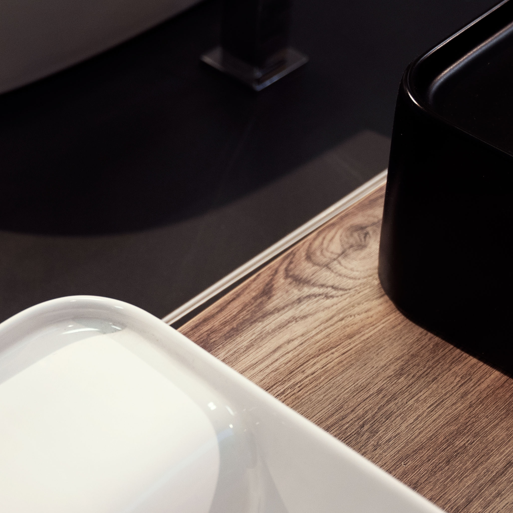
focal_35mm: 113
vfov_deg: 15.4
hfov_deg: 15.4
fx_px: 1895
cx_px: 138
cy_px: 338
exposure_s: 1/200
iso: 500
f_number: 2.8
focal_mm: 39
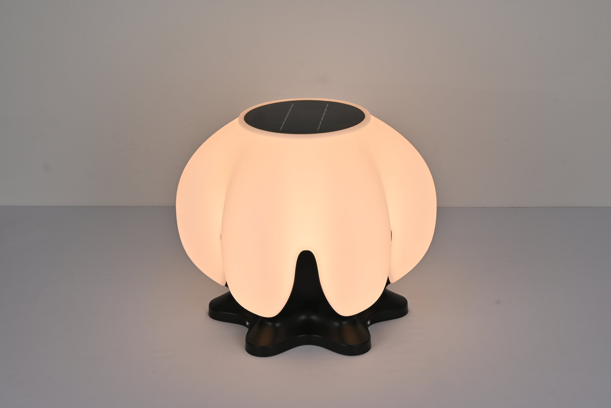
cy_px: 204
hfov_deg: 34.2
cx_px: 306
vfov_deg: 23.2
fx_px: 993
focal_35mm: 58
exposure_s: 1
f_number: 14
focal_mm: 39
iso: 100
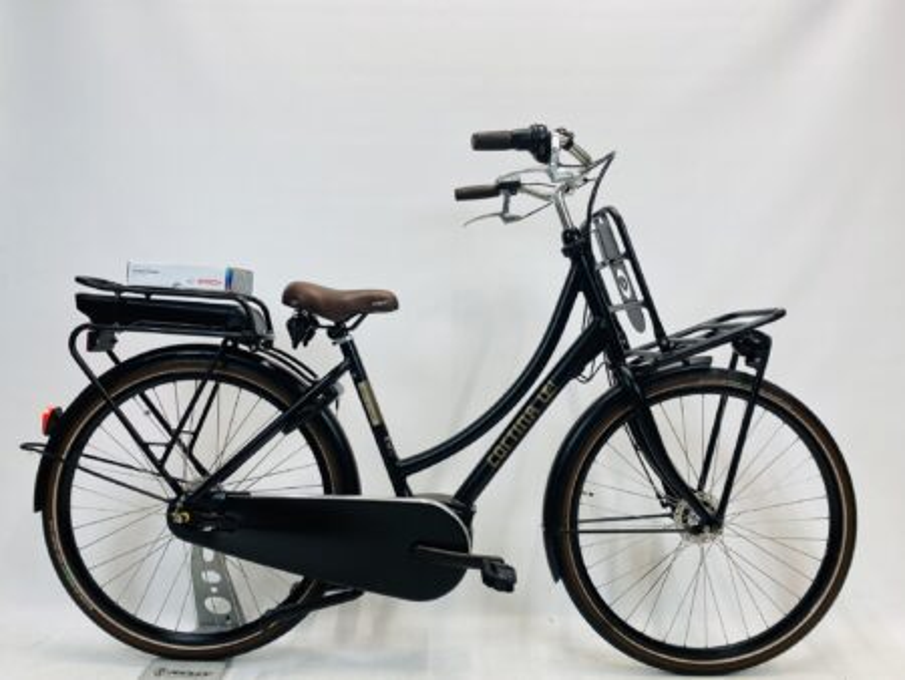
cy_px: 340
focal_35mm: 26
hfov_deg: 67.3
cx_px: 452
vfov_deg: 53.1
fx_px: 680
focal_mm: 4.25
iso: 40
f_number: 1.8
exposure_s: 1/100
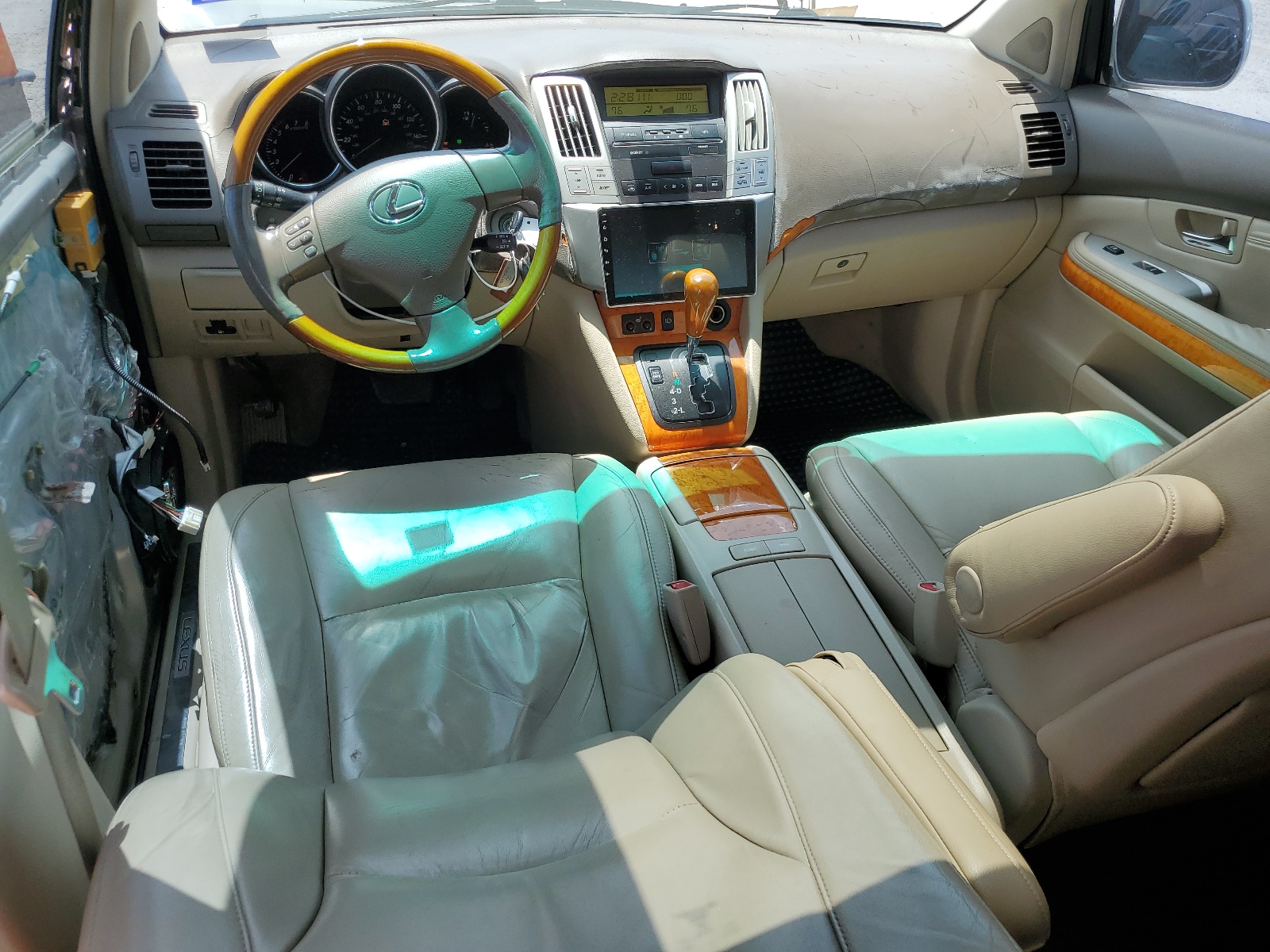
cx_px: 635
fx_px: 954
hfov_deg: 67.3
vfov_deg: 53.1
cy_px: 476
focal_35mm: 26
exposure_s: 1/769
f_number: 1.5
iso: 50
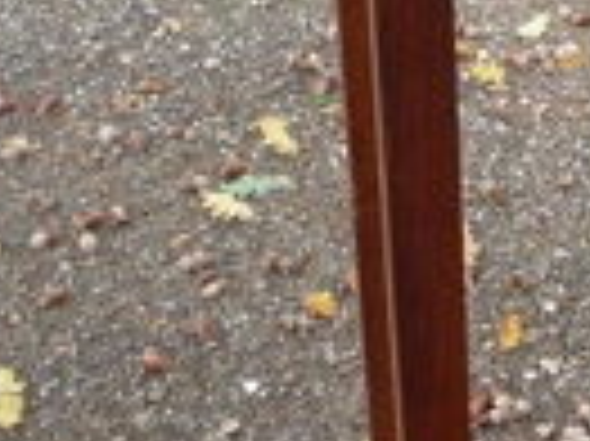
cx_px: 721
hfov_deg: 17.1
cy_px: 14
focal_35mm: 110
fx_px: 1873
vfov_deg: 13.3
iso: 320
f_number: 3.3
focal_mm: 5.2
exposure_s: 1/30
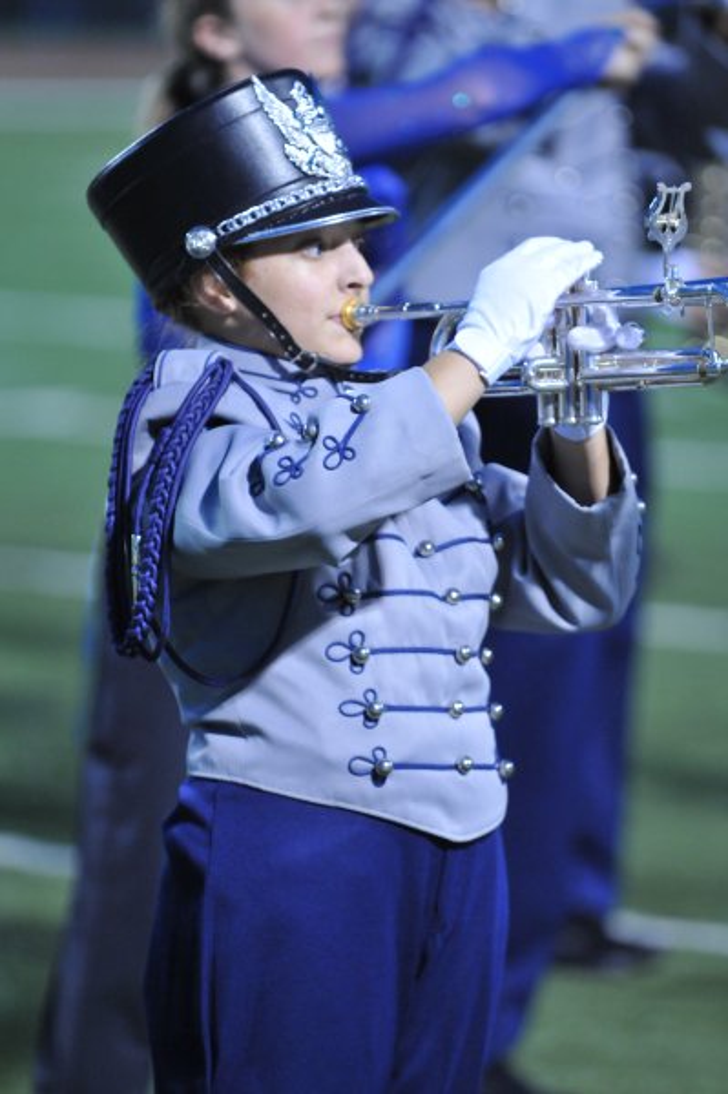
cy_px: 547
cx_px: 364
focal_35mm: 270
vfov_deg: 7.6
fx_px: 8204
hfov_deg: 5.1
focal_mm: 180
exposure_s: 1/160
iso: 1600
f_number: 2.8
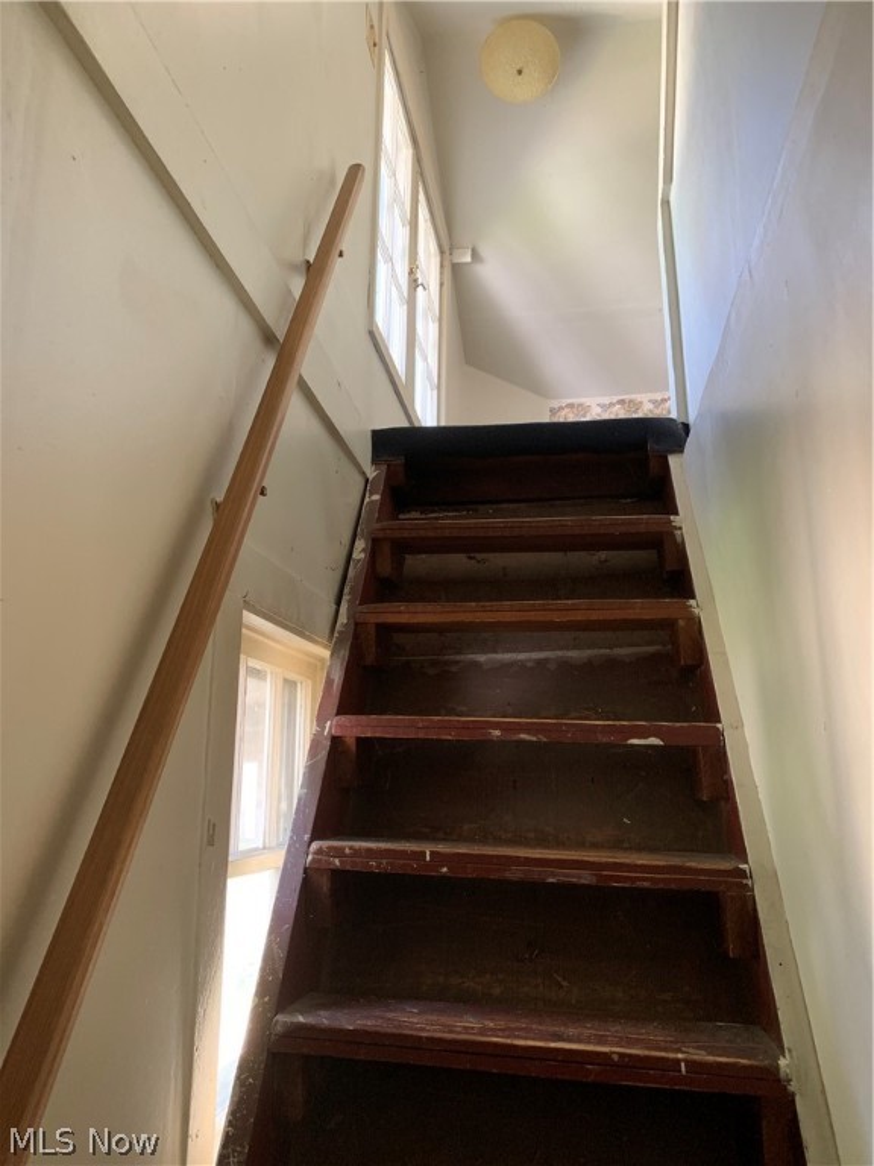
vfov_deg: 67.3
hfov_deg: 53.1
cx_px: 437
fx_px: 875
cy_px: 583
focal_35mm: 26
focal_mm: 4.25
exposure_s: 1/60
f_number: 1.8
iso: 250
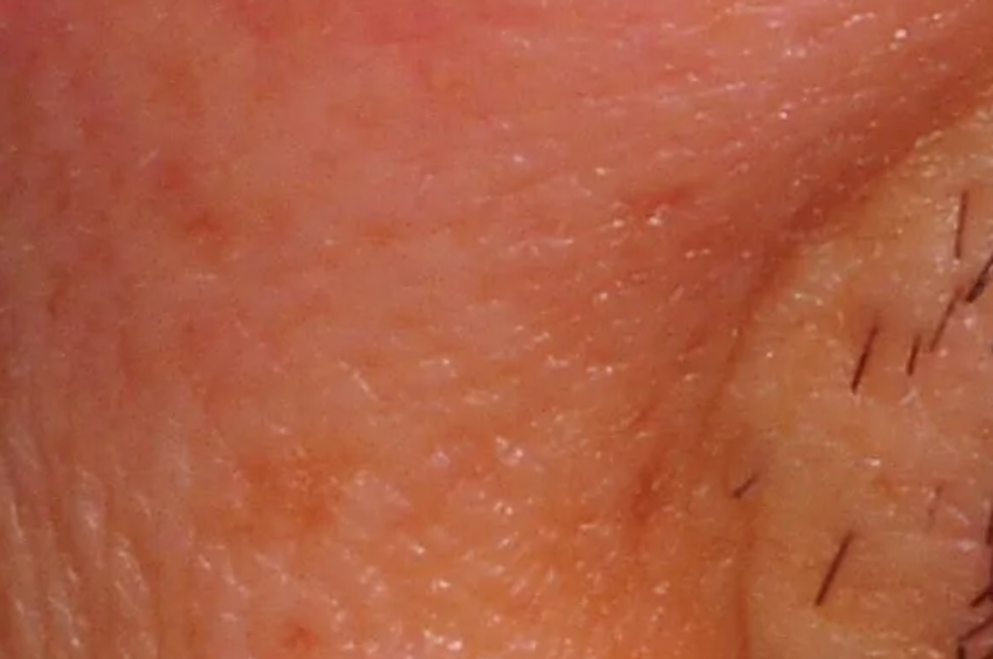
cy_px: 1134
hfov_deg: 1.8
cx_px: 3271
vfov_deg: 1.2
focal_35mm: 1167
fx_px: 32128
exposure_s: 1/60
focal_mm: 105
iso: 400
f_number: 22
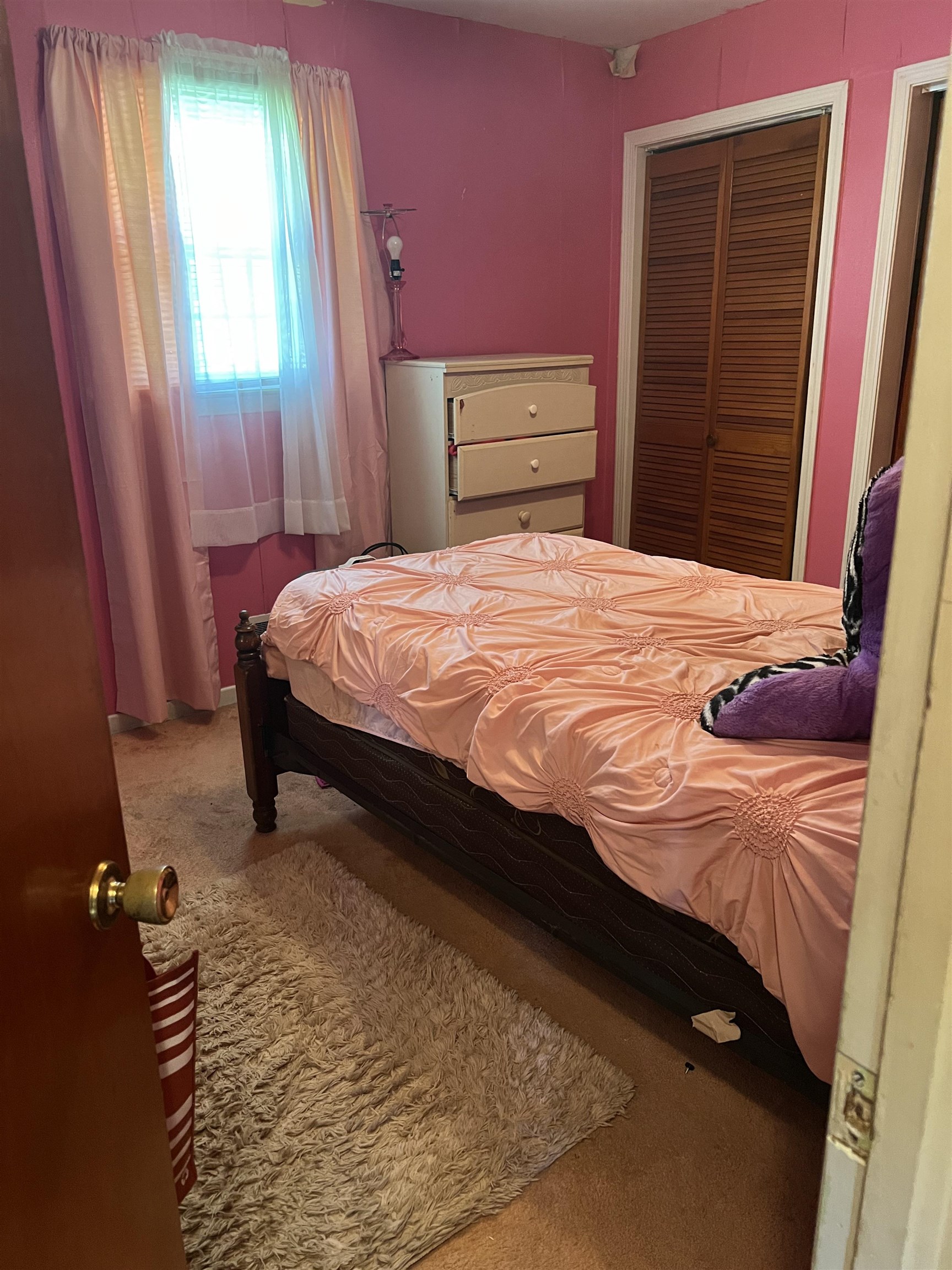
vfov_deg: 67.3
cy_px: 635
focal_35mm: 26
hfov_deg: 53.1
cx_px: 476
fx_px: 953
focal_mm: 5.7
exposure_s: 1/60
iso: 500
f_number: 1.5
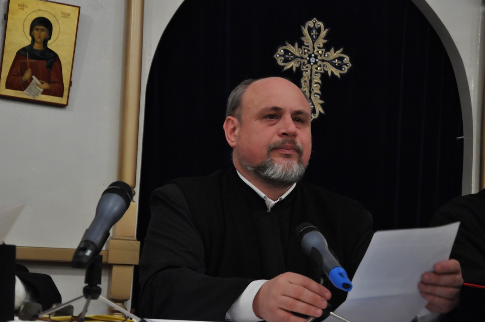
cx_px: 242
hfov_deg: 21.9
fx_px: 1251
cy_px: 161
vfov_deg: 14.7
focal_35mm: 93
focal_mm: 62
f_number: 5.3
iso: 1600
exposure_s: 1/40
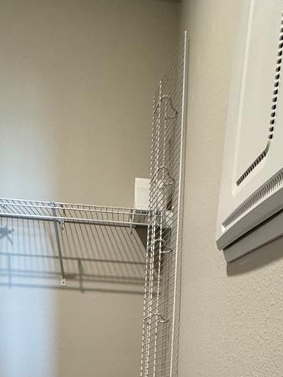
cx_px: 143
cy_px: 404
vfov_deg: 43.3
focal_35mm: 34
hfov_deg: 41.8
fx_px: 370
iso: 320
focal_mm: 2.22
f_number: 2.2
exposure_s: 1/60
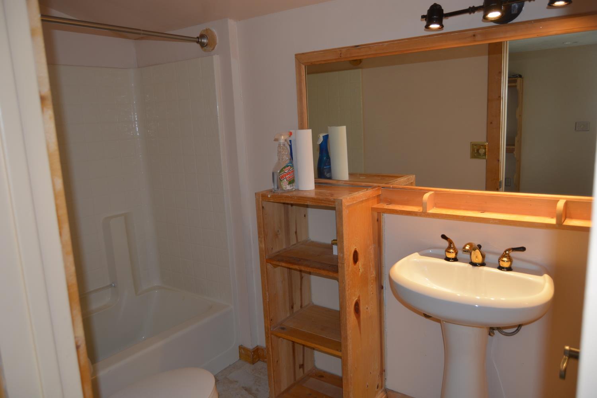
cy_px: 199
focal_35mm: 27
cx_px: 298
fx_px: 448
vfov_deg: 47.9
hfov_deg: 67.4
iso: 280
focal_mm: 18
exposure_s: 1/125
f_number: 3.5
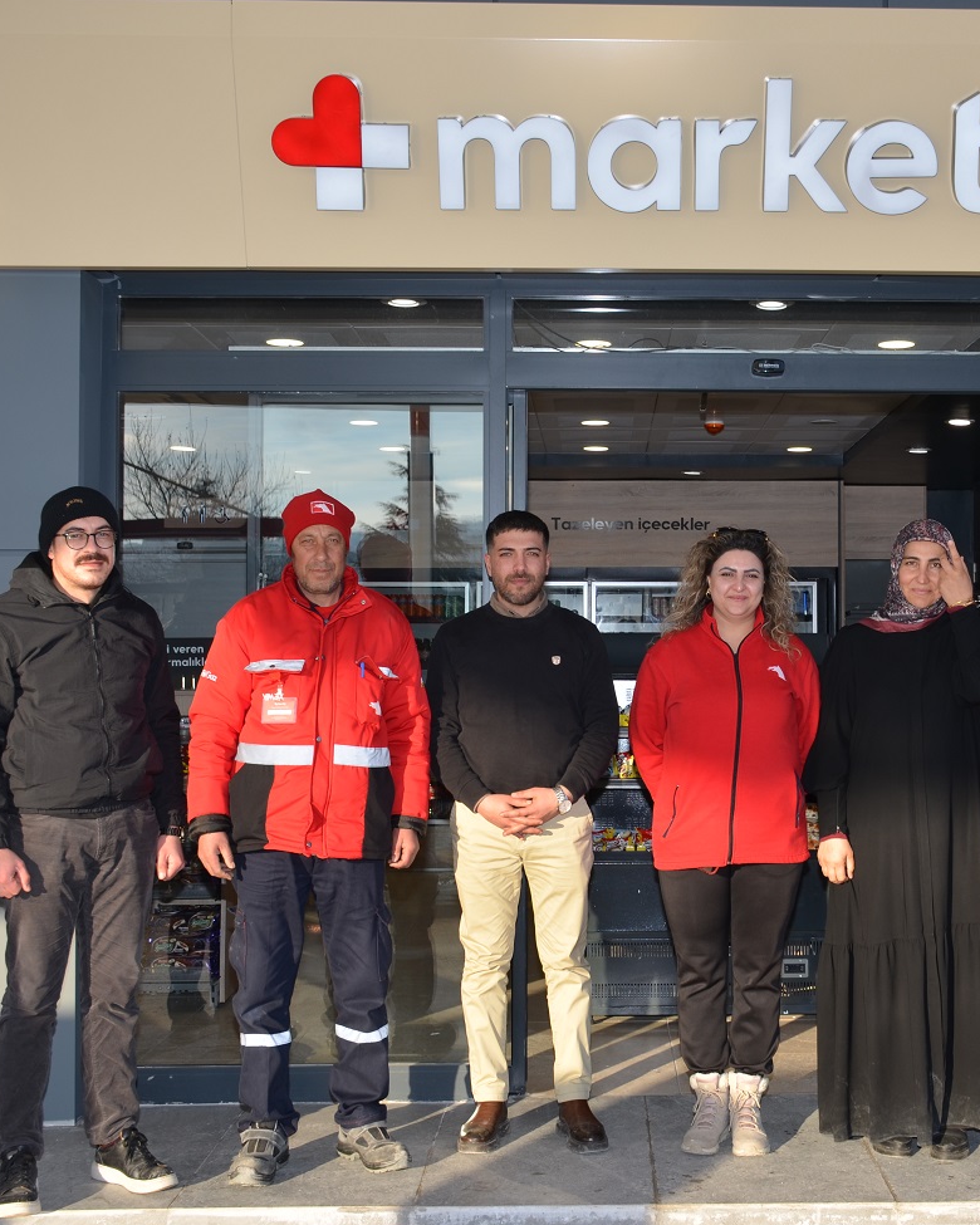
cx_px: 686
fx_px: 1803
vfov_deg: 37.5
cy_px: 602
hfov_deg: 30.1
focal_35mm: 50
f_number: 7.1
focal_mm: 23
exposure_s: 1/200
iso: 100
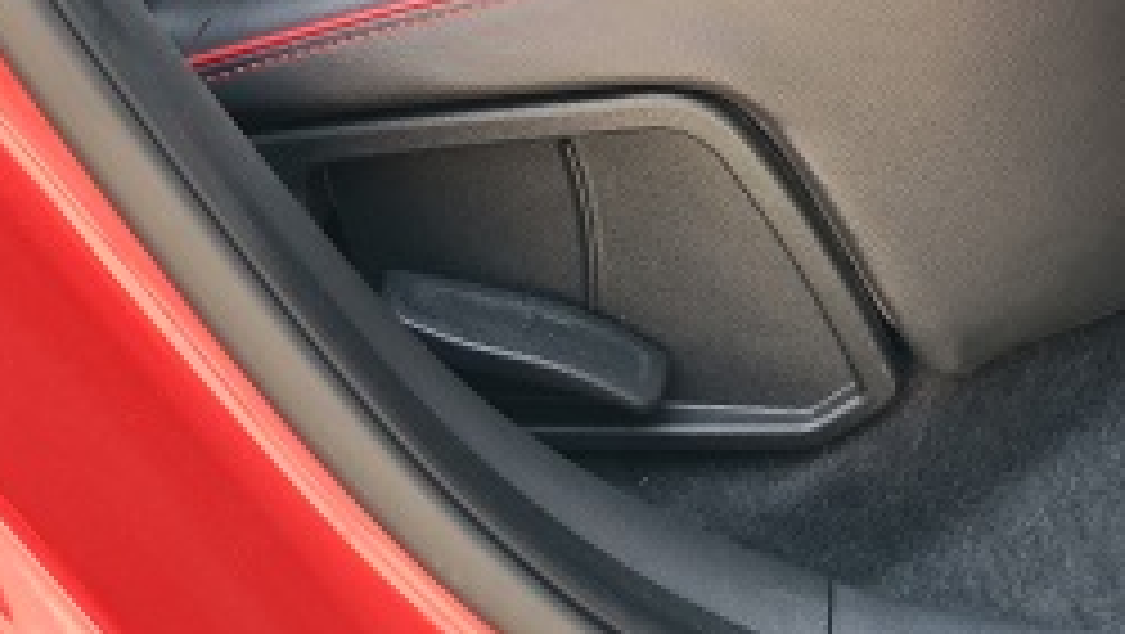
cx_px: 992
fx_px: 2925
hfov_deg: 21.3
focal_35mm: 98
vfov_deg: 10.9
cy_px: -782
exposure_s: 1/50
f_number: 1.7
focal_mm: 4.7
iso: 80
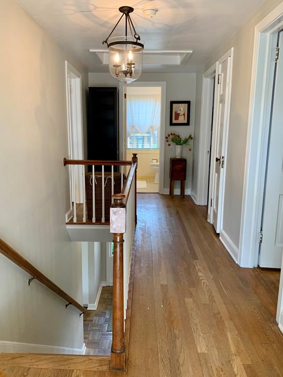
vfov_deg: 65.3
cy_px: 184
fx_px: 294
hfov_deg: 51.4
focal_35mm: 27
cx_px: 139
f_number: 1.8
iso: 125
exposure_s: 1/60
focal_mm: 4.25
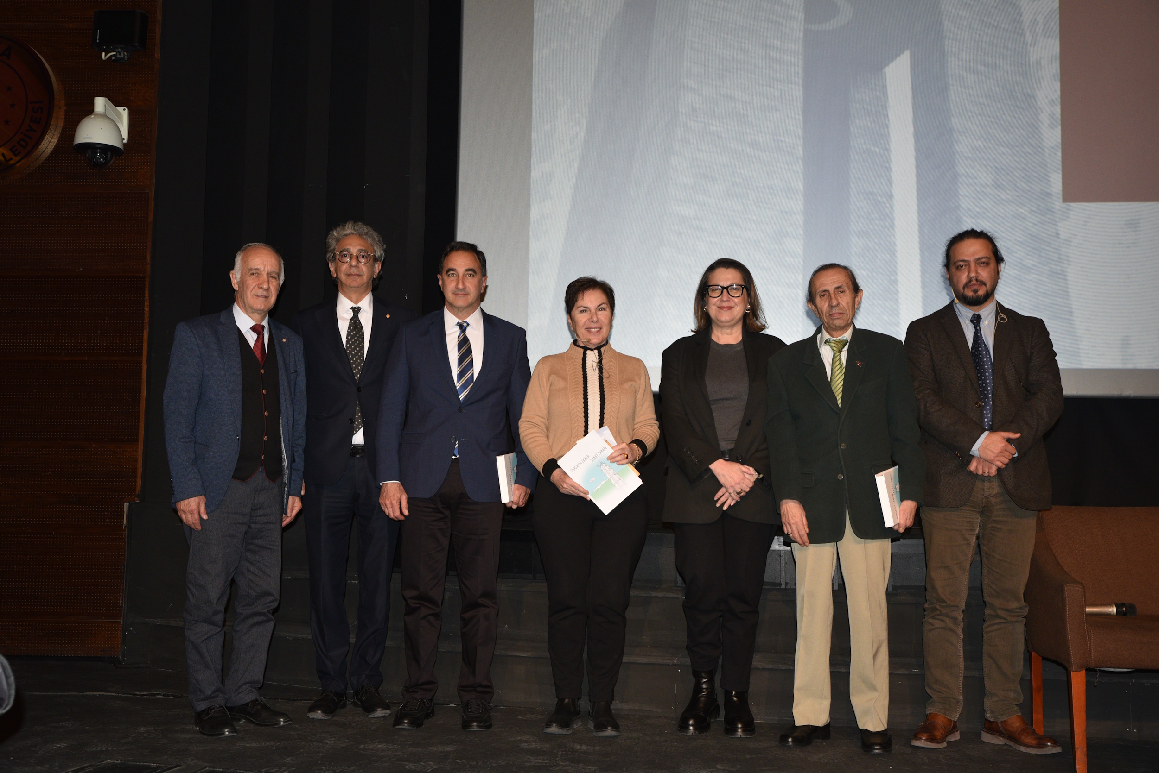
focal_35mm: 36
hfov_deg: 53.1
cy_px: 386
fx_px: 1159
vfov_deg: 36.9
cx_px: 580
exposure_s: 1/60
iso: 1000
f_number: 5
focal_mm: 36
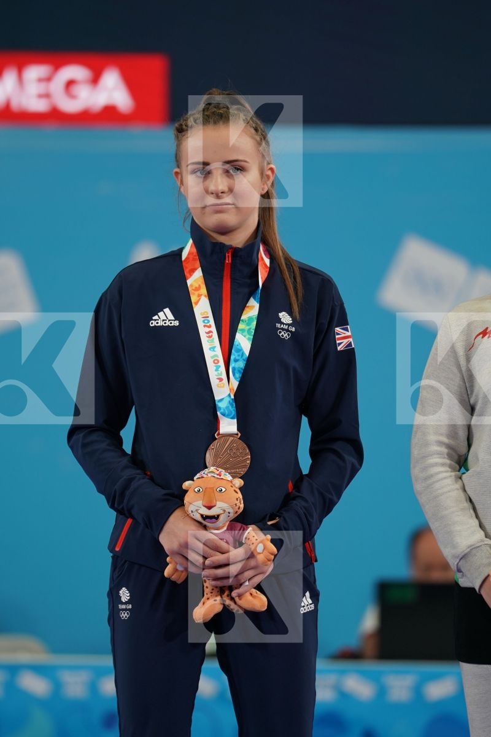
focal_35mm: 300
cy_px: 368
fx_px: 6137
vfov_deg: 6.9
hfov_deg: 4.6
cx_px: 246
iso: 320
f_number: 2.8
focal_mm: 200
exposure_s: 1/250
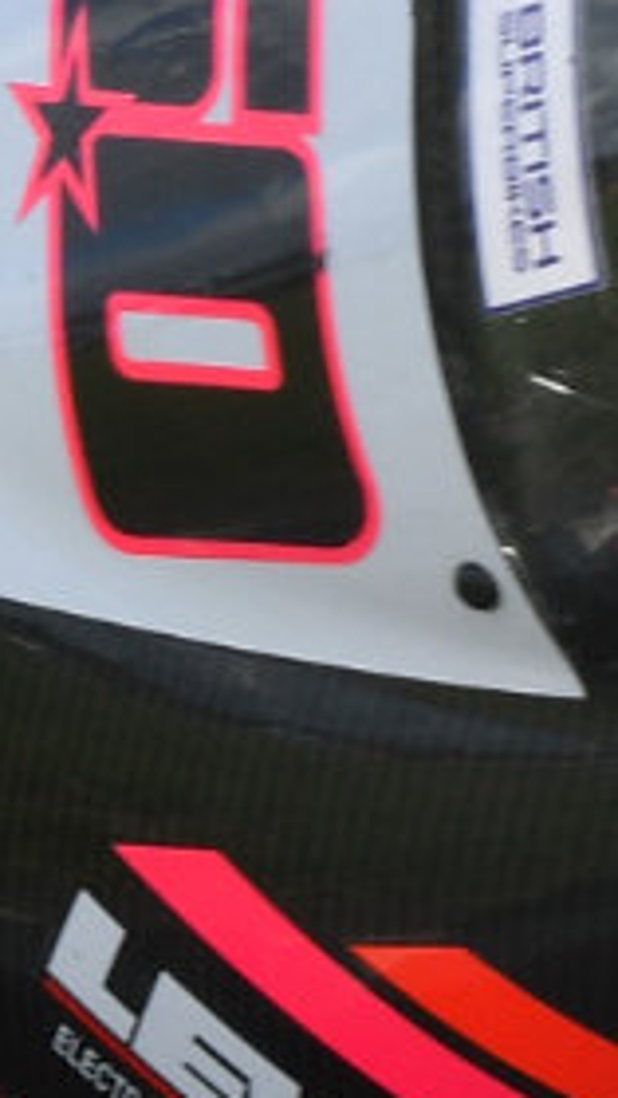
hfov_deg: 0.2
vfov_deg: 0.4
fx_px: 164140
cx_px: -350
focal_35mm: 5636
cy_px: -100
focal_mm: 500
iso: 200
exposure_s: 1/1250
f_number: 5.6
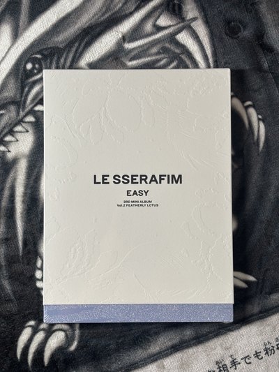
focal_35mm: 52
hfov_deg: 28.0
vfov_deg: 36.8
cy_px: 186
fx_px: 559
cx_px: 140
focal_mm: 5.96
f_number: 1.6
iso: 50
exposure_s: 1/78
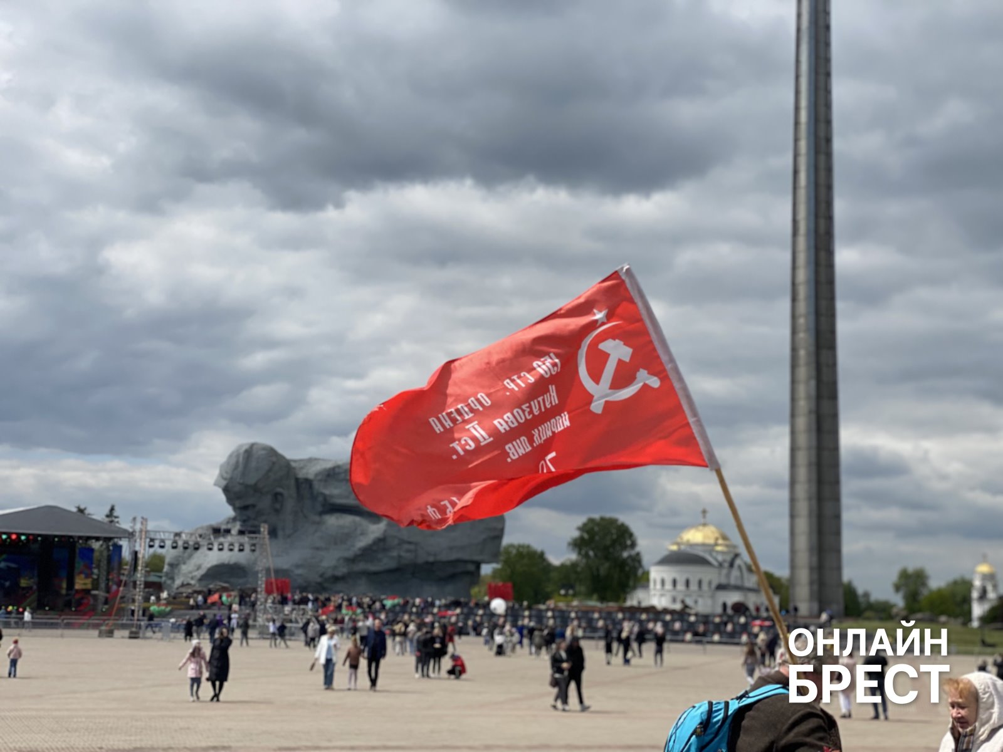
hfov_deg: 36.8
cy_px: 376
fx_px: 1507
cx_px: 502
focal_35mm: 52
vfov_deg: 28.0
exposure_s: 1/2660
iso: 20
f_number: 2
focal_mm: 6
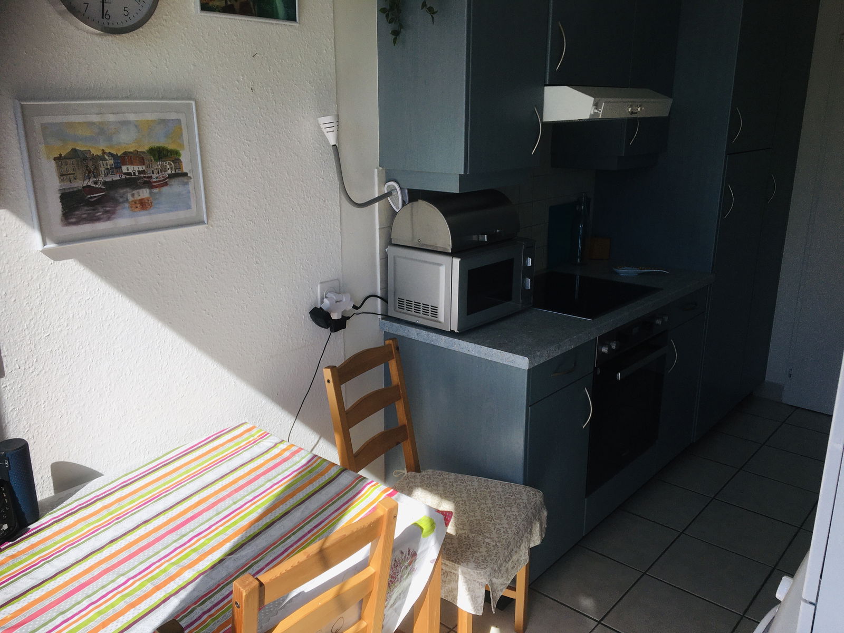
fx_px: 707
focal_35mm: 29
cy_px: 316
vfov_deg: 48.2
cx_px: 422
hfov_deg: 61.7
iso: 25
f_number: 2.2
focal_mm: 4.15
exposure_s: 1/663
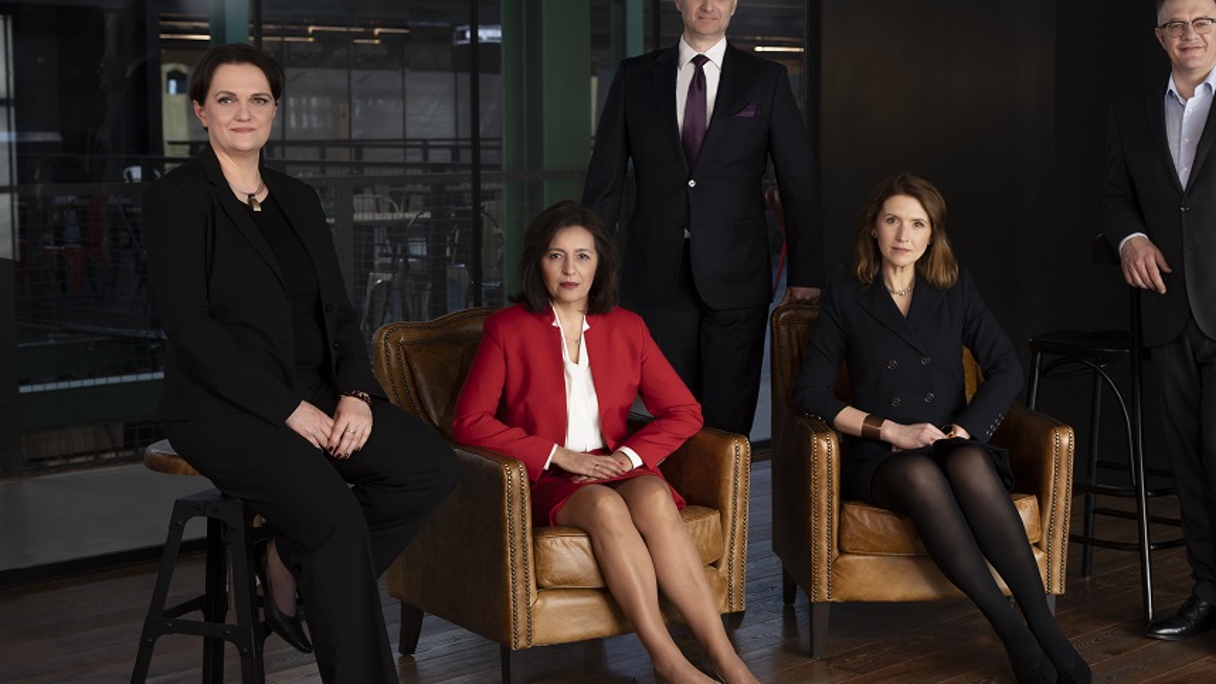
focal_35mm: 61
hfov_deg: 34.3
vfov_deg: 19.7
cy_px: 334
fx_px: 1967
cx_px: 702
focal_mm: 50
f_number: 4.5
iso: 320
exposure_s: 1/100
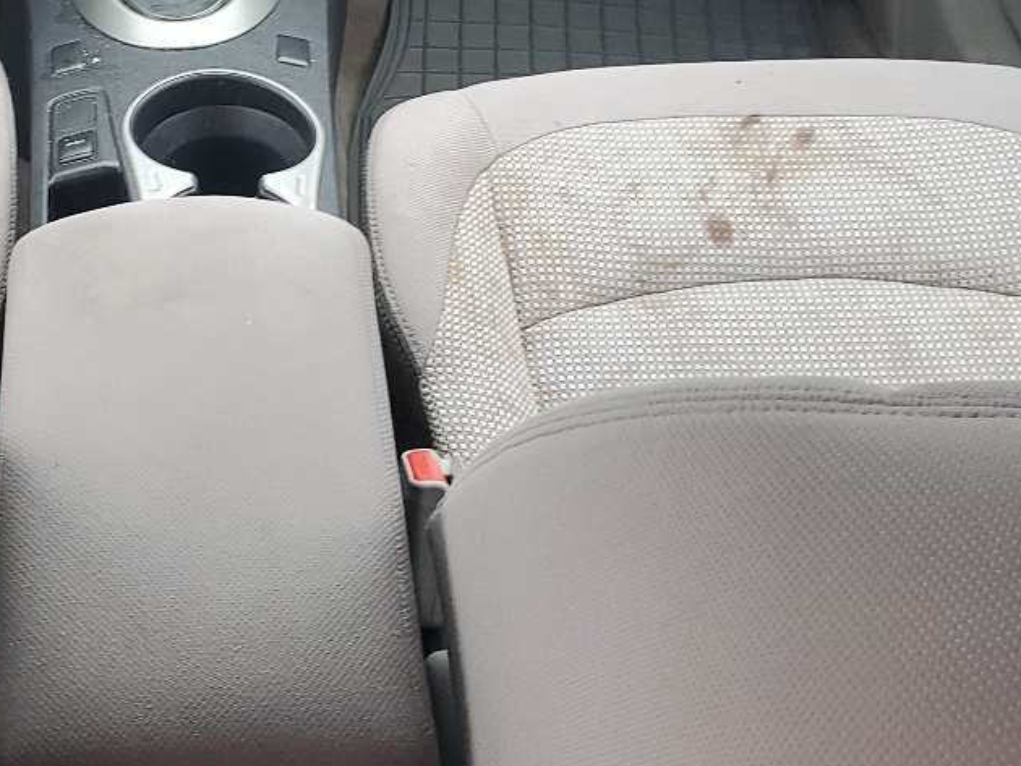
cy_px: 91
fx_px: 1947
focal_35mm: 66
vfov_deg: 21.8
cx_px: 138
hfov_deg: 28.4
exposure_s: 1/120
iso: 93
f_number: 1.5
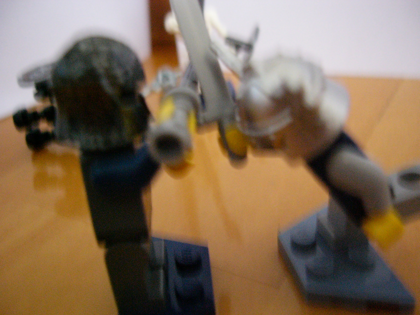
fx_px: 425
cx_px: 210
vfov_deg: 40.7
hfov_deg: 52.6
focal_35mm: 35
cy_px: 158
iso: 400
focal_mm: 5.8
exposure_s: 1/8
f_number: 2.8
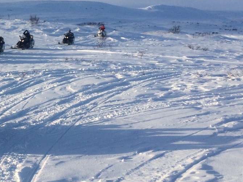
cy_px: 85
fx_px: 484
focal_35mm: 69
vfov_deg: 21.3
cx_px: 0
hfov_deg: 26.7
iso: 32
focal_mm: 4.15
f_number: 2.2
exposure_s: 1/2053
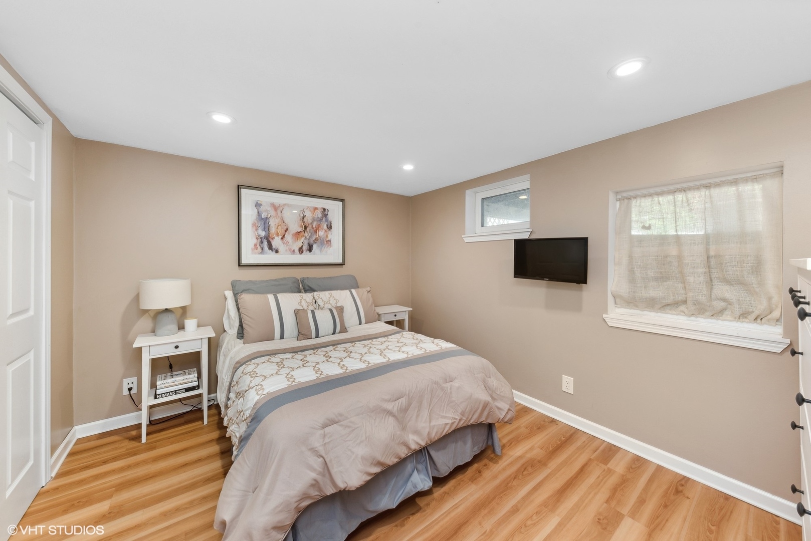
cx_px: 406
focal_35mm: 12
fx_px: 270
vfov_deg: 90.1
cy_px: 270
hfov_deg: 112.6
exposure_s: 1/1.25
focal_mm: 12
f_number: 9
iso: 200
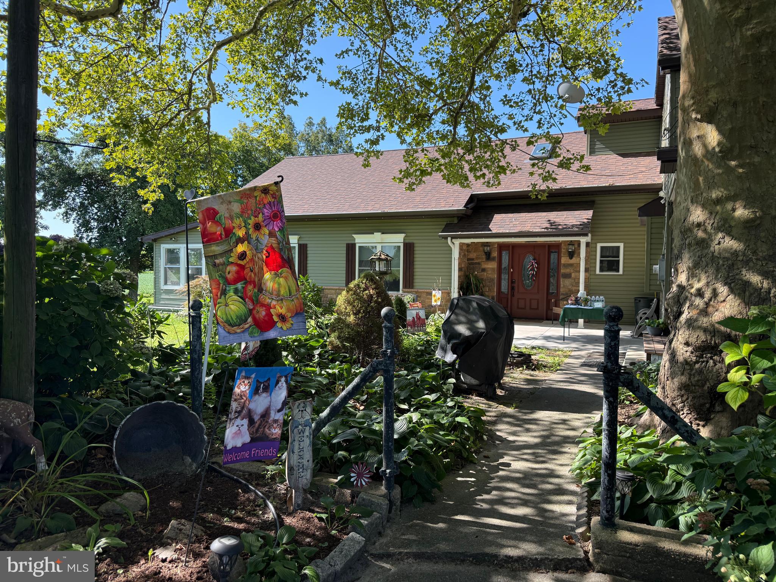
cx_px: 388
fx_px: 538
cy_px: 291
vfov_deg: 56.8
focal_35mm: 24
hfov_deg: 71.6
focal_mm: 6.76
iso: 100
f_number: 1.78
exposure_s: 1/1075
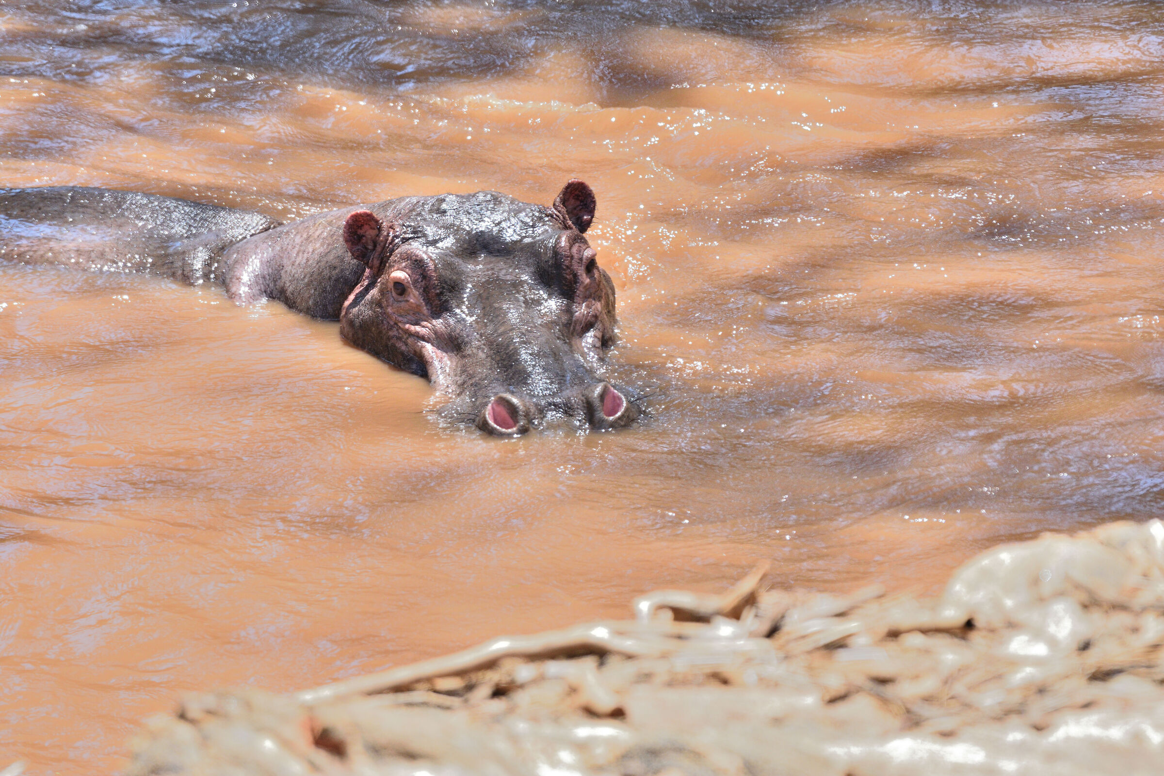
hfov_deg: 4.0
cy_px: 388
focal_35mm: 510
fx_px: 16489
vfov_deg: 2.7
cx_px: 582
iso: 1000
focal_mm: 340
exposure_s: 1/1250
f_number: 5.6
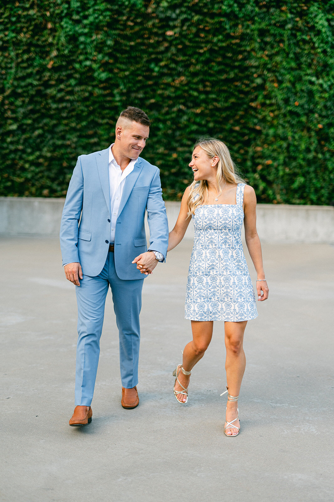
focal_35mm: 50
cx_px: 167
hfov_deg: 27.0
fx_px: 697
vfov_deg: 39.6
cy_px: 251
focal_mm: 50
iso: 250
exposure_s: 1/640
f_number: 1.6
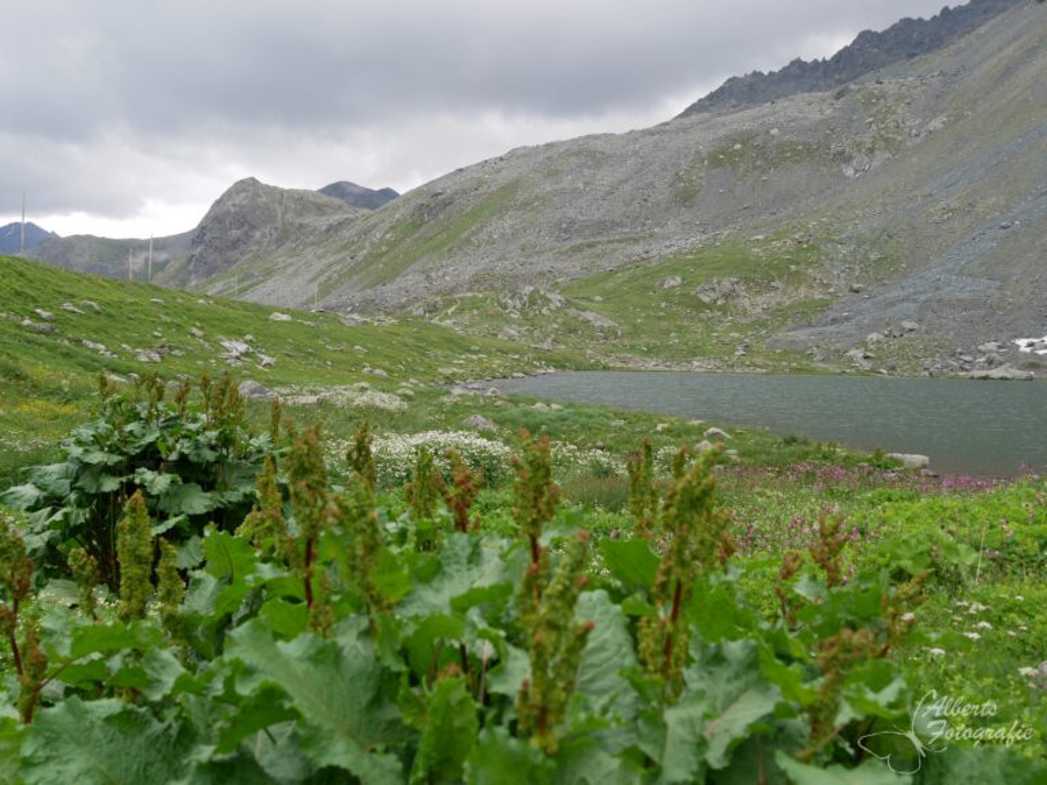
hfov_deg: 54.0
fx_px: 1028
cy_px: 392
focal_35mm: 34
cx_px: 524
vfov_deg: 41.8
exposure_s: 1/160
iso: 200
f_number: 5
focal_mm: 17
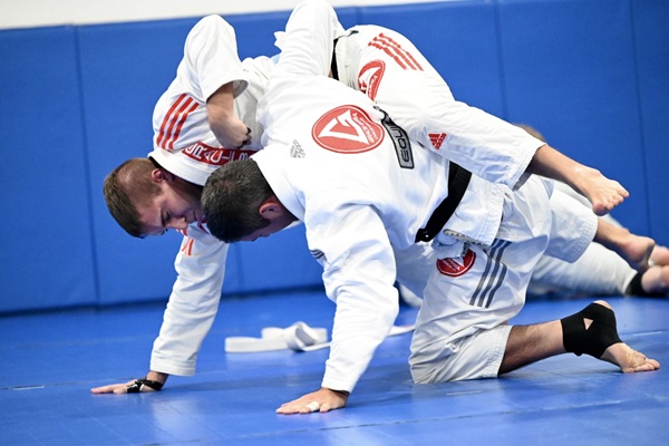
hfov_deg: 14.7
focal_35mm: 140
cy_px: 223
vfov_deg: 9.8
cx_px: 334
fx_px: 2601
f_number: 2.8
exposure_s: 1/640
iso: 16000
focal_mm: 140
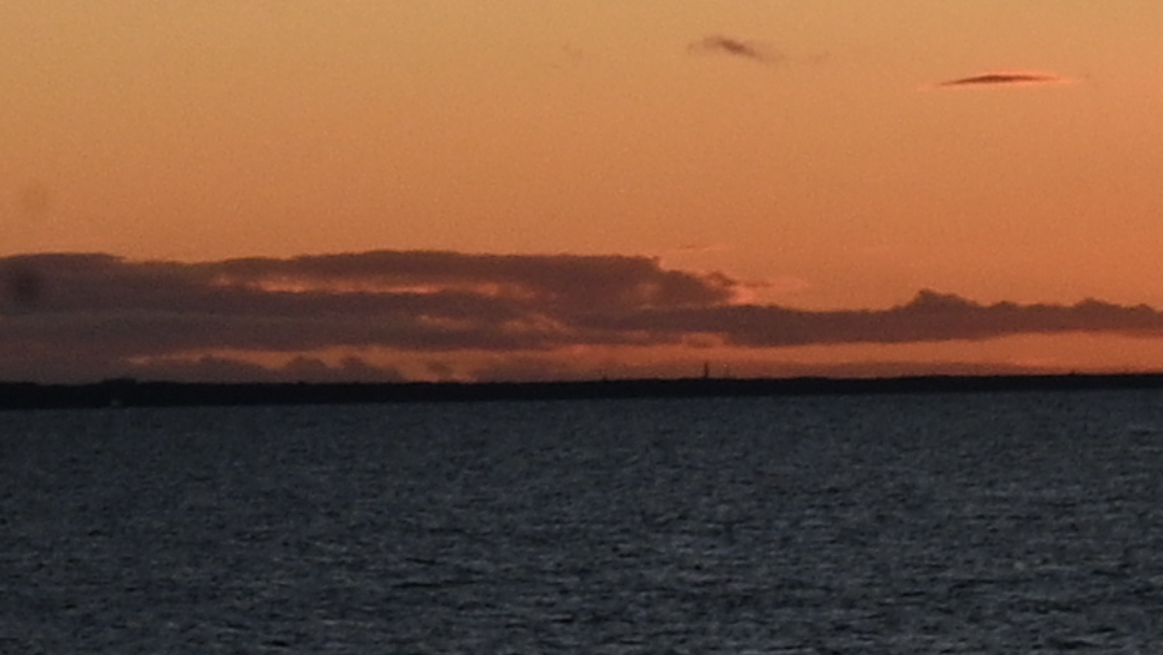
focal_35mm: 362
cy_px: -926
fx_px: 11165
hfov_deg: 6.0
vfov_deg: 3.3
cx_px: 341
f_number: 20
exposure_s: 1/100
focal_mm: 45
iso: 450
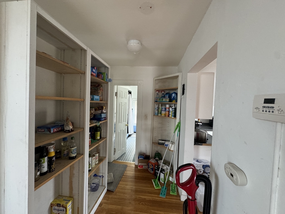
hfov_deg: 102.1
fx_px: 115
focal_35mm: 14
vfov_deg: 85.7
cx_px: 142
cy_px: 107
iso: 400
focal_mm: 2.22
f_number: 2.2
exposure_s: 1/60
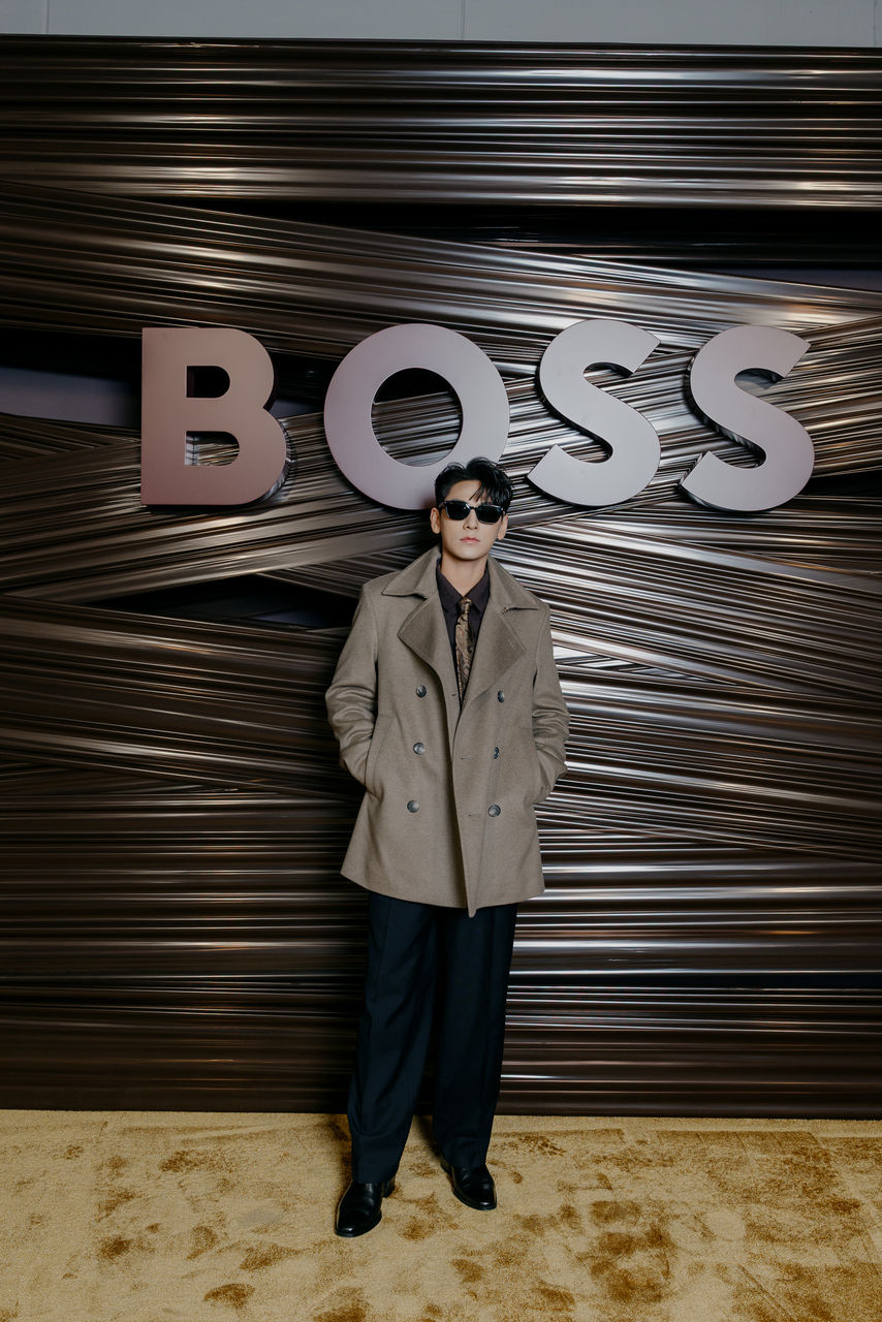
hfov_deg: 45.0
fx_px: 1065
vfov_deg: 63.6
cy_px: 661
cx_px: 441
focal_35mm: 29
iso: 800
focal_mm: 29
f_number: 4.5
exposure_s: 1/125
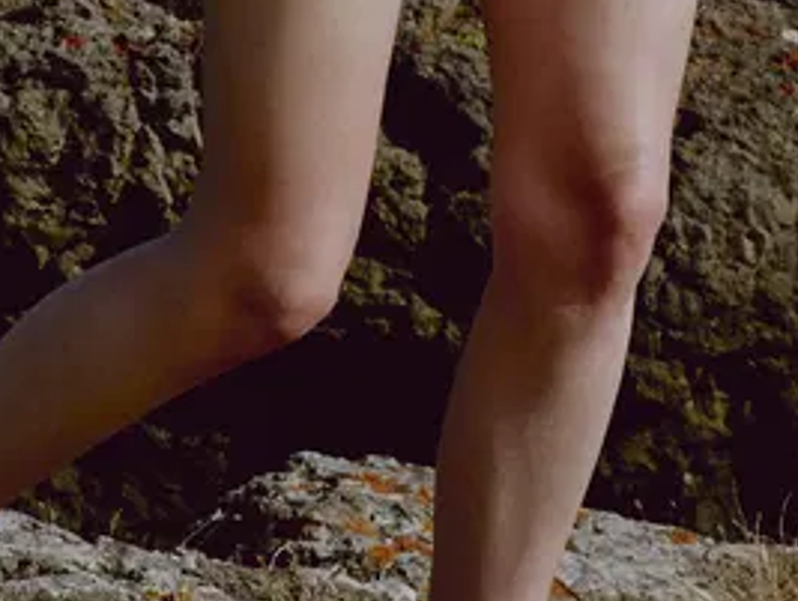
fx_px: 6371
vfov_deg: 5.3
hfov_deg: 7.1
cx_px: -308
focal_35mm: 276
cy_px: -668
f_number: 11
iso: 200
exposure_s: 1/160
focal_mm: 40
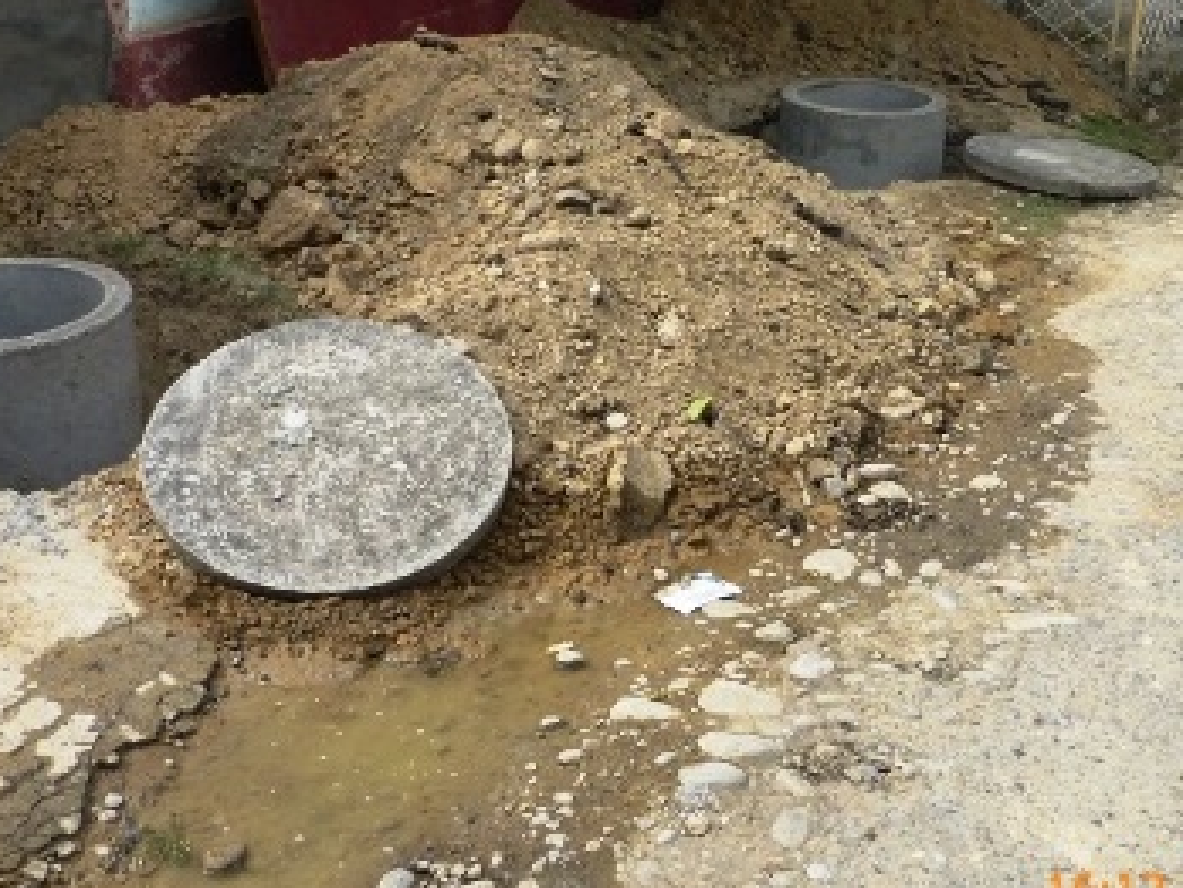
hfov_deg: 42.9
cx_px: 532
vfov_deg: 32.4
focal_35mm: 44
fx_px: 1504
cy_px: 237
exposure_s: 1/250
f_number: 4
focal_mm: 4.3
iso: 100
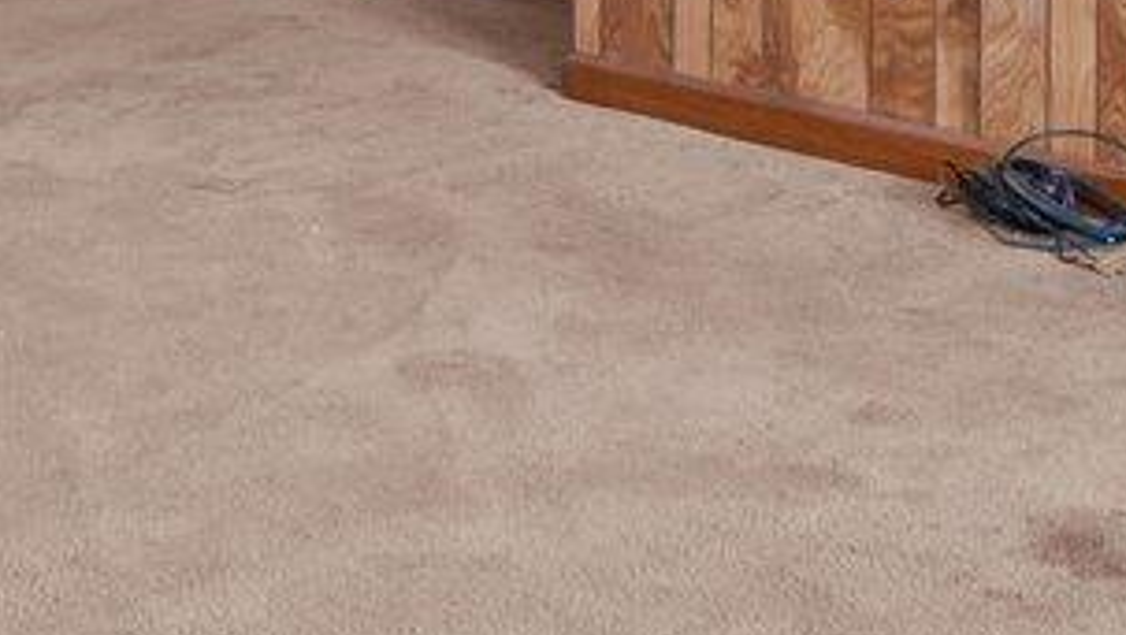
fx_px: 2958
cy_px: -557
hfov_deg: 21.2
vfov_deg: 11.3
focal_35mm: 99
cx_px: 948
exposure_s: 1
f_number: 8
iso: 250
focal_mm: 14
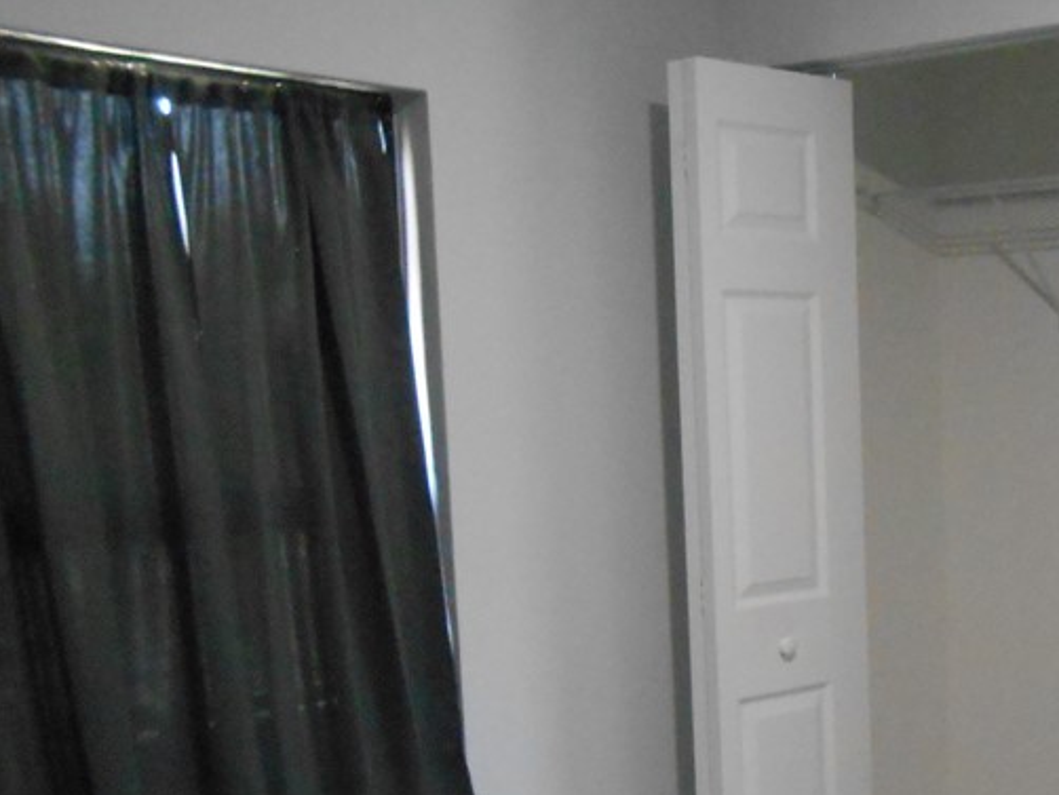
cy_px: 603
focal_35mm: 53
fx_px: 1622
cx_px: 962
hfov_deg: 34.1
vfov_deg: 27.2
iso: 800
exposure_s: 1/50
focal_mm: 4.6
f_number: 3.5
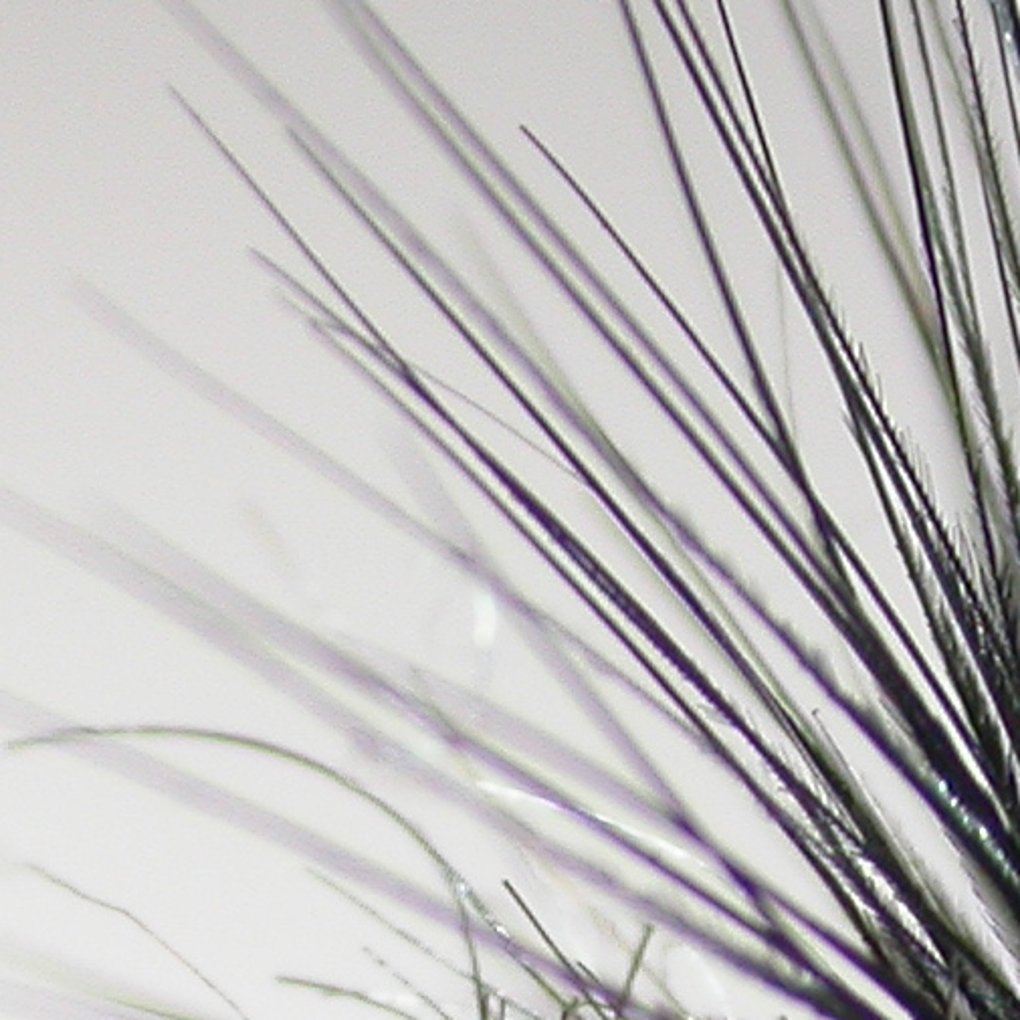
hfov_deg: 3.7
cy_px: 1077
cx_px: 317
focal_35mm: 469
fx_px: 15635
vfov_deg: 3.7
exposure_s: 1/132
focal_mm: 24.4
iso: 100
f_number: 4.3
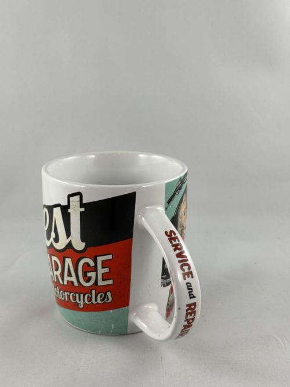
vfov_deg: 39.7
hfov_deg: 30.3
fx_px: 536
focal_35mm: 48
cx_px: 145
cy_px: 194
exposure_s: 1/100
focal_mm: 6.86
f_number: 1.78
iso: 50
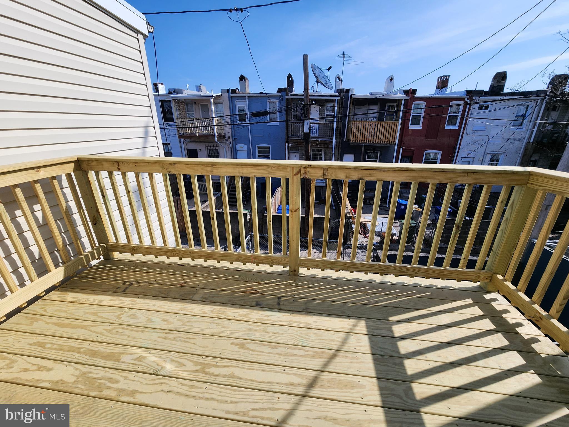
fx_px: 214
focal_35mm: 13
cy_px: 214
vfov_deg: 89.9
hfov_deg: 106.2
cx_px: 284
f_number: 2.2
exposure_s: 1/2359
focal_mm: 2.2
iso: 50
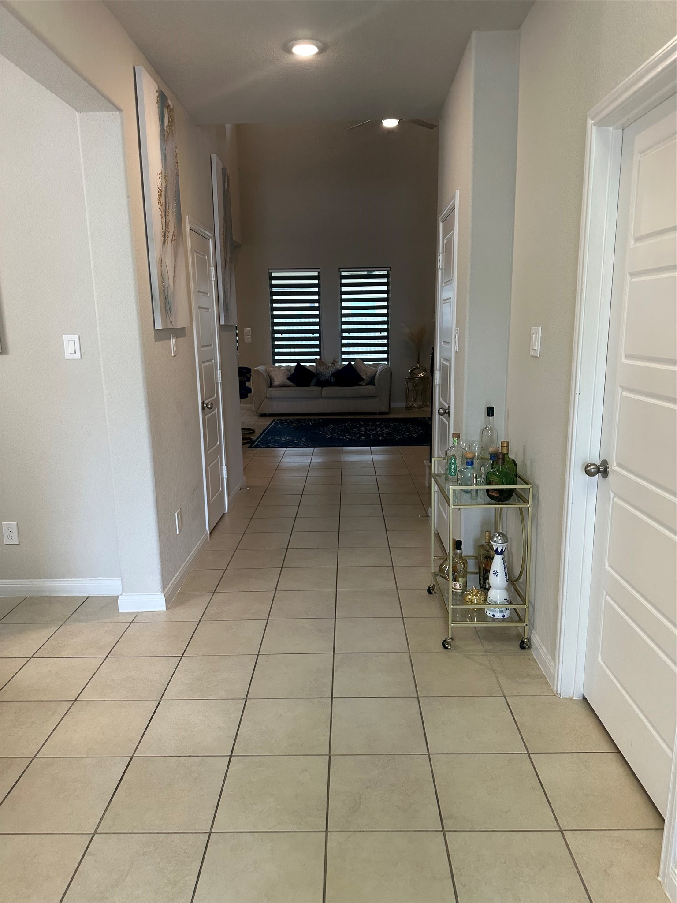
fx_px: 626
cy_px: 452
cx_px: 338
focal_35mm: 24
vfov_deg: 71.6
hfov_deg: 56.8
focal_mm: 6.86
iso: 160
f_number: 1.78
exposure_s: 1/120
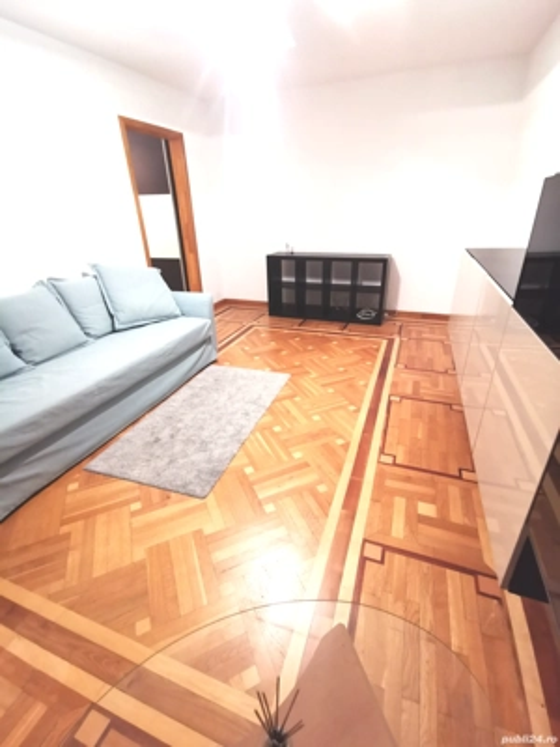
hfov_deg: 78.1
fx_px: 345
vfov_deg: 94.5
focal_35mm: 16
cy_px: 374
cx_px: 280
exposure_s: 1/20
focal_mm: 2.35
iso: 640
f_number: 2.2
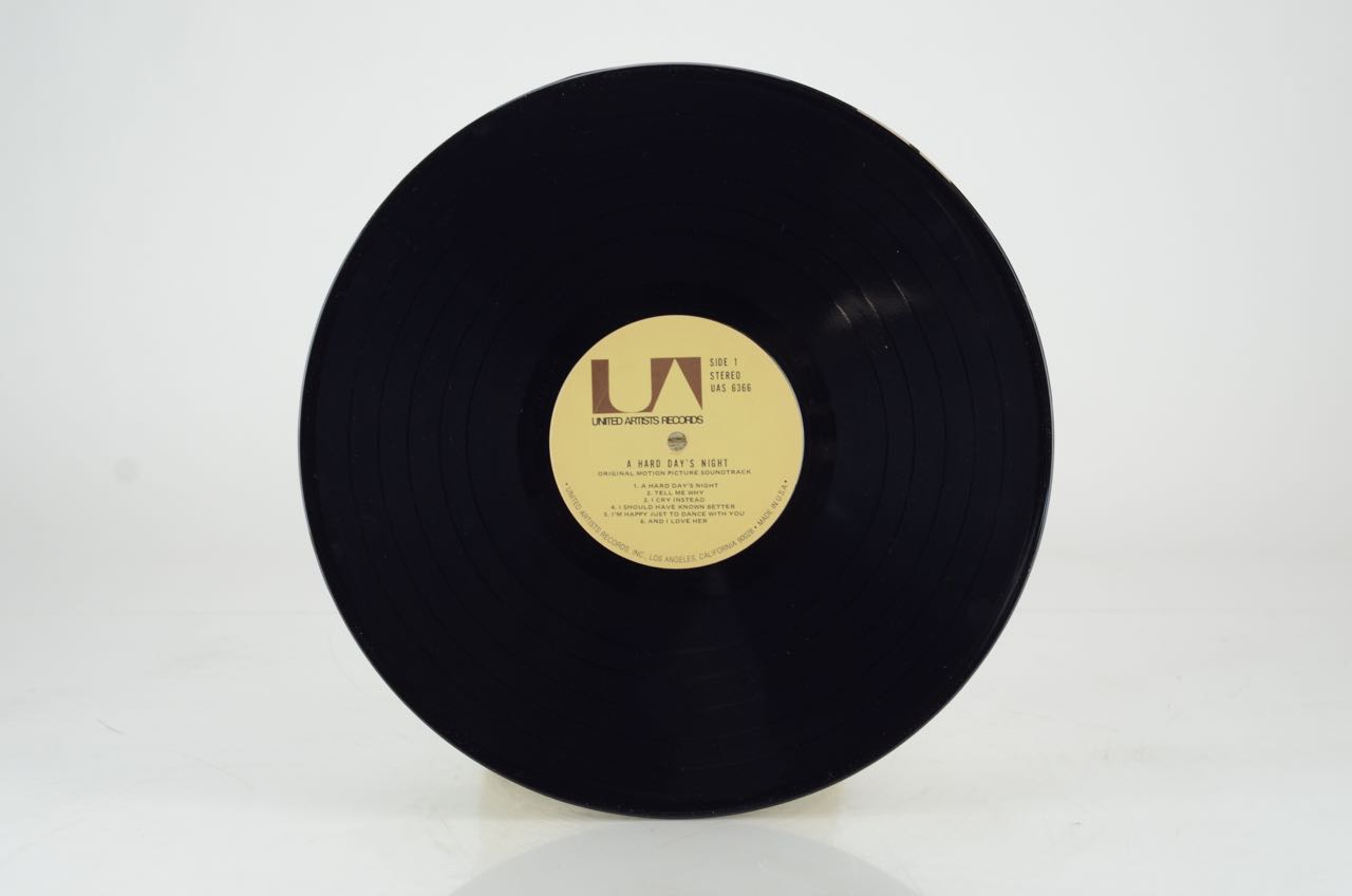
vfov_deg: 18.1
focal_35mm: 75
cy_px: 448
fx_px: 2811
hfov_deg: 27.0
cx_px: 676
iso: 640
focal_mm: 50
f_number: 5.6
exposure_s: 1/125
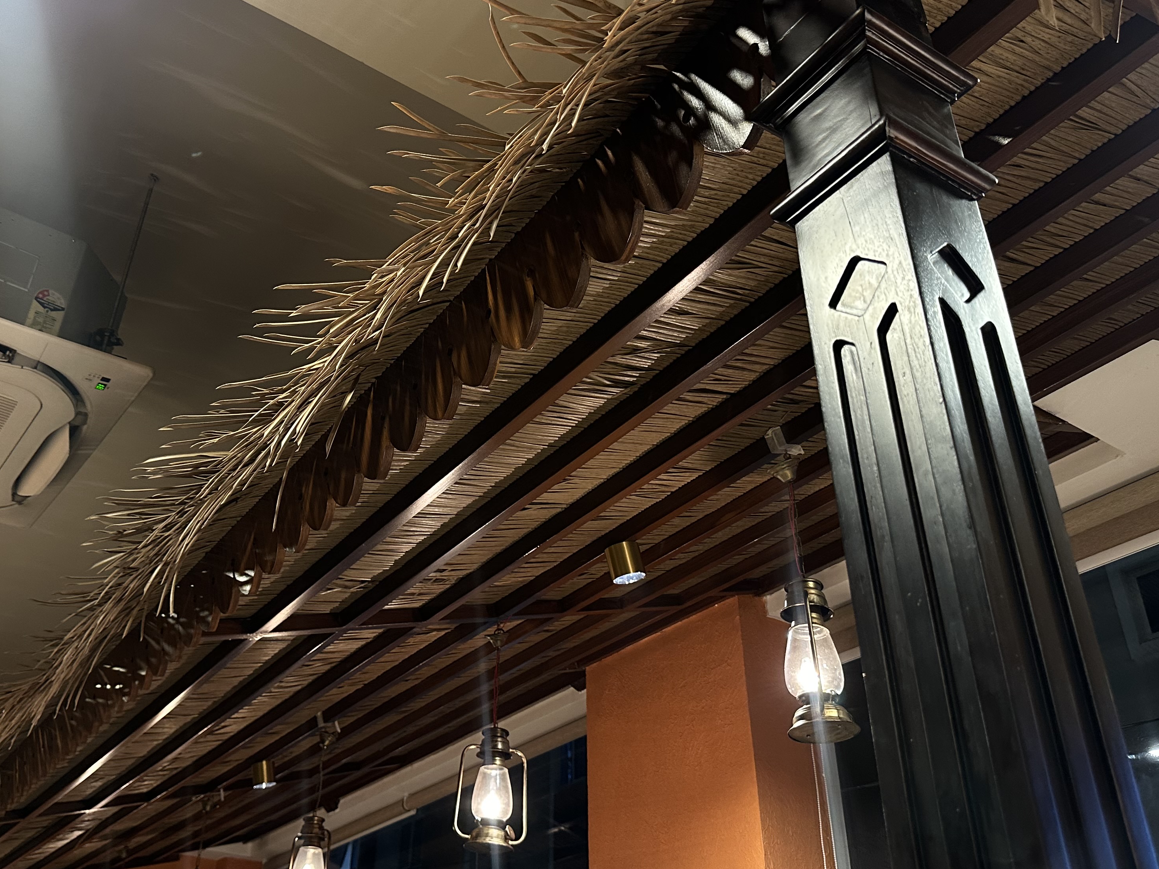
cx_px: 505
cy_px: 407
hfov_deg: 55.2
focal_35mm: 33
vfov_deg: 42.9
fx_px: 1105
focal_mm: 6.86
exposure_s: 1/50
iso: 320
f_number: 1.78
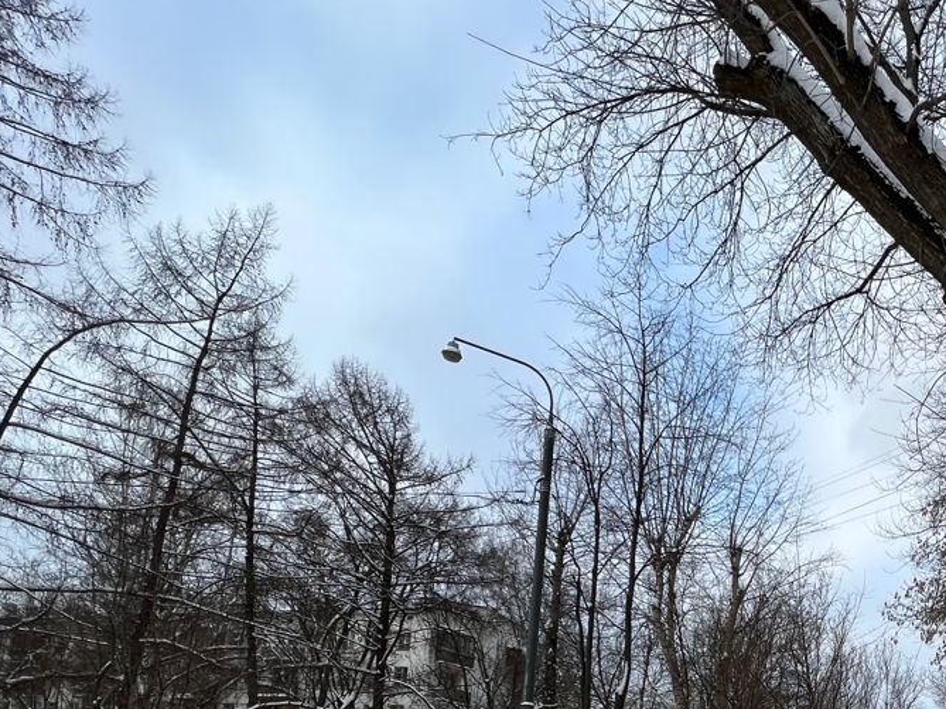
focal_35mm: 28
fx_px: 765
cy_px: 722
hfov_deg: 55.6
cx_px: 840
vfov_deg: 42.4
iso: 32
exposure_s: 1/619
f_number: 1.8
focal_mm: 1.57
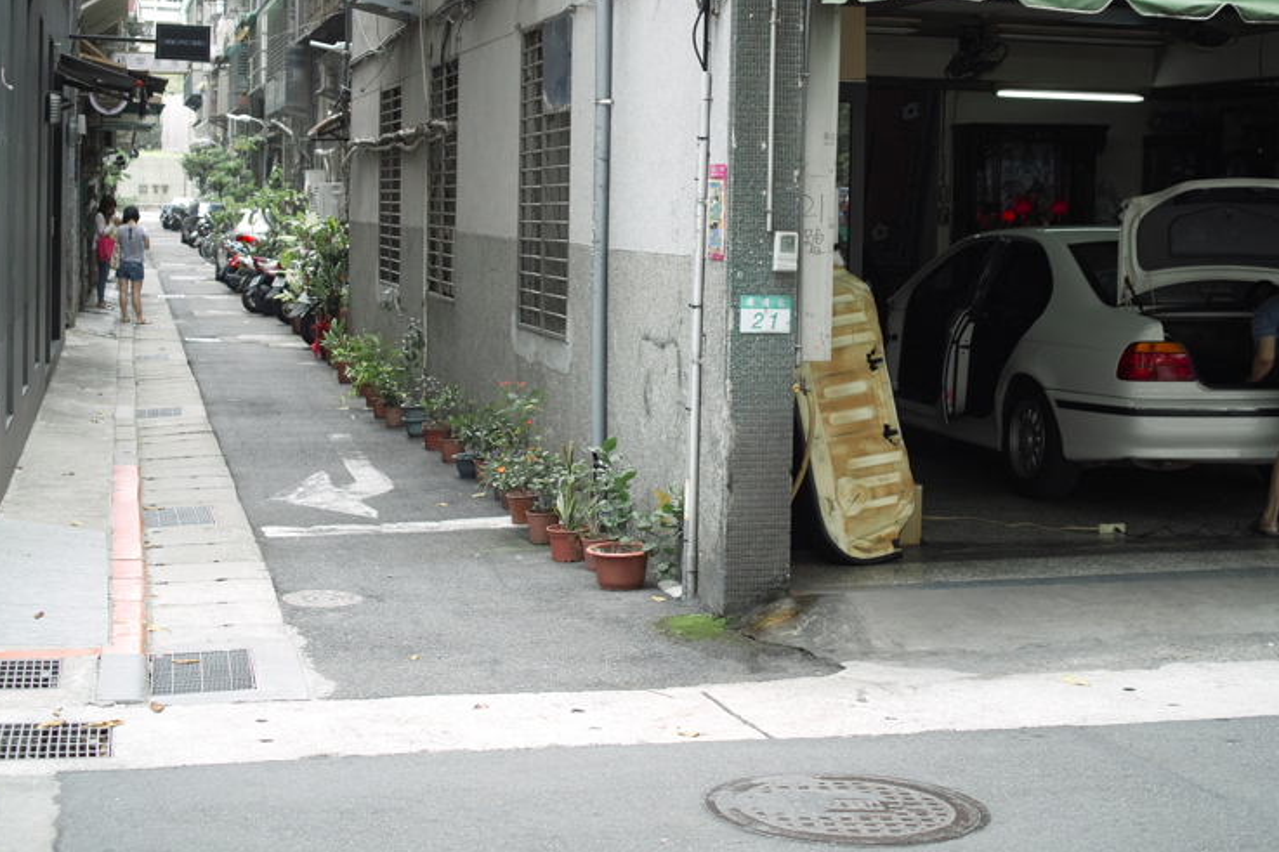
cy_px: 293
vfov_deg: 23.7
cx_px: 672
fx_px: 2025
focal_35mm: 57
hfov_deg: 35.1
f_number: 2.8
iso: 100
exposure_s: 1/100
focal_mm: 24.2
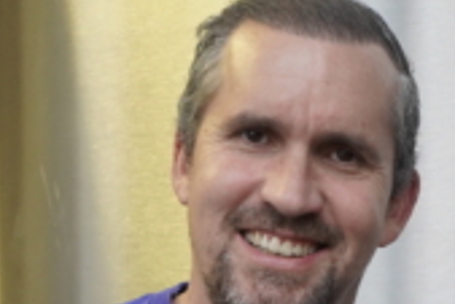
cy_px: 664
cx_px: 643
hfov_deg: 8.4
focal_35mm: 239
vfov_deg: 5.6
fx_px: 3023
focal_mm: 45
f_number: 4
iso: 1250
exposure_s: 1/160
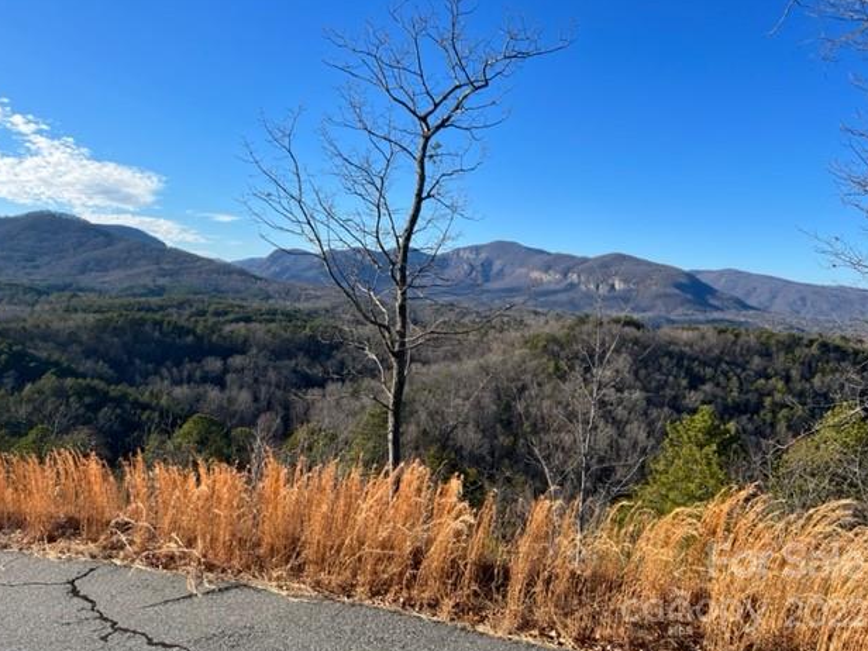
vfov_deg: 51.4
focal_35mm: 27
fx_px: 677
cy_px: 333
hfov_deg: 65.3
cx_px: 434
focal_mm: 5.7
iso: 50
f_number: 1.5
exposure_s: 1/3077
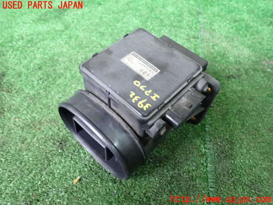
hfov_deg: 60.0
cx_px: 136
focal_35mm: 30
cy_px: 102
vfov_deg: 46.8
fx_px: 237
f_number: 2.3
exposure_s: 1/30
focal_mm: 5.4
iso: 500
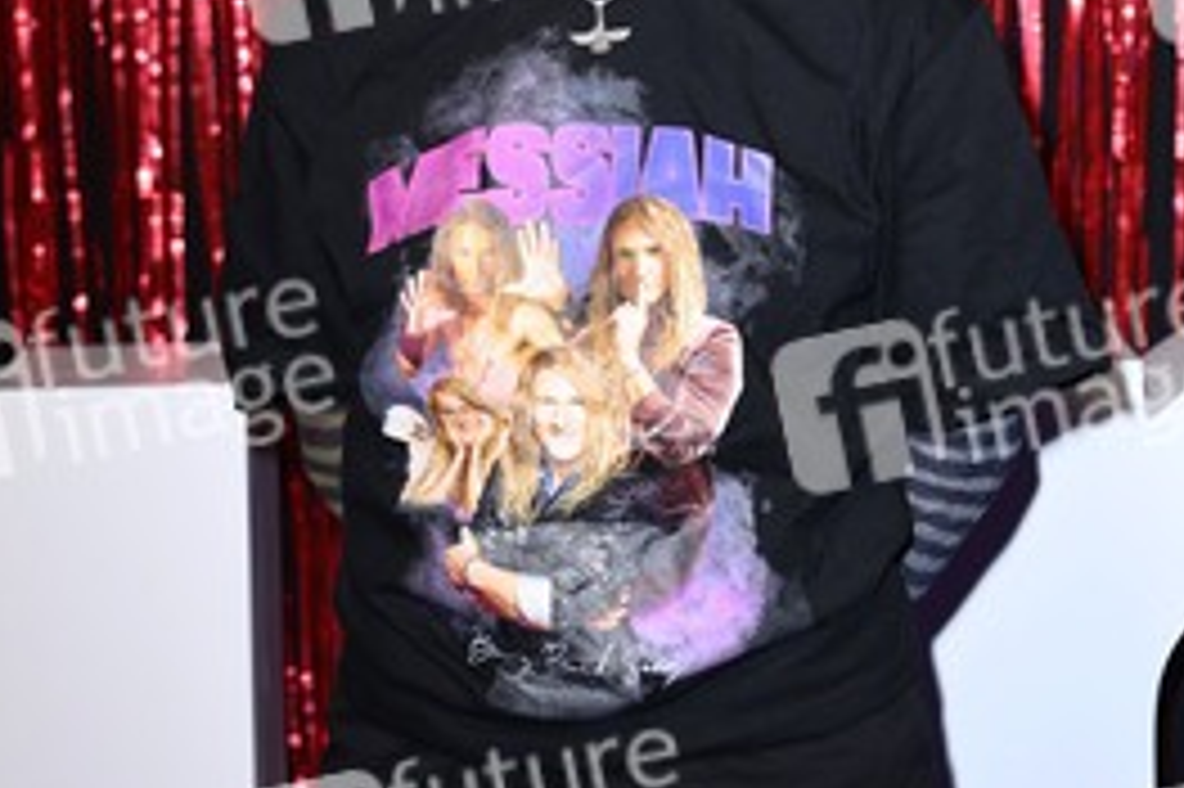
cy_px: 162
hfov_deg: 14.7
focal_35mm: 140
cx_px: 594
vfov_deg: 9.8
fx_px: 4601
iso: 2000
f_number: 5.6
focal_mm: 92
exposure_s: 1/250
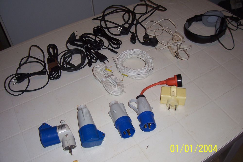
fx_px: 229
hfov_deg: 55.8
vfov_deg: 38.9
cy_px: 81
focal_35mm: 34
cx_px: 122
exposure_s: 1/60
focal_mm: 5.6
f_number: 2.7
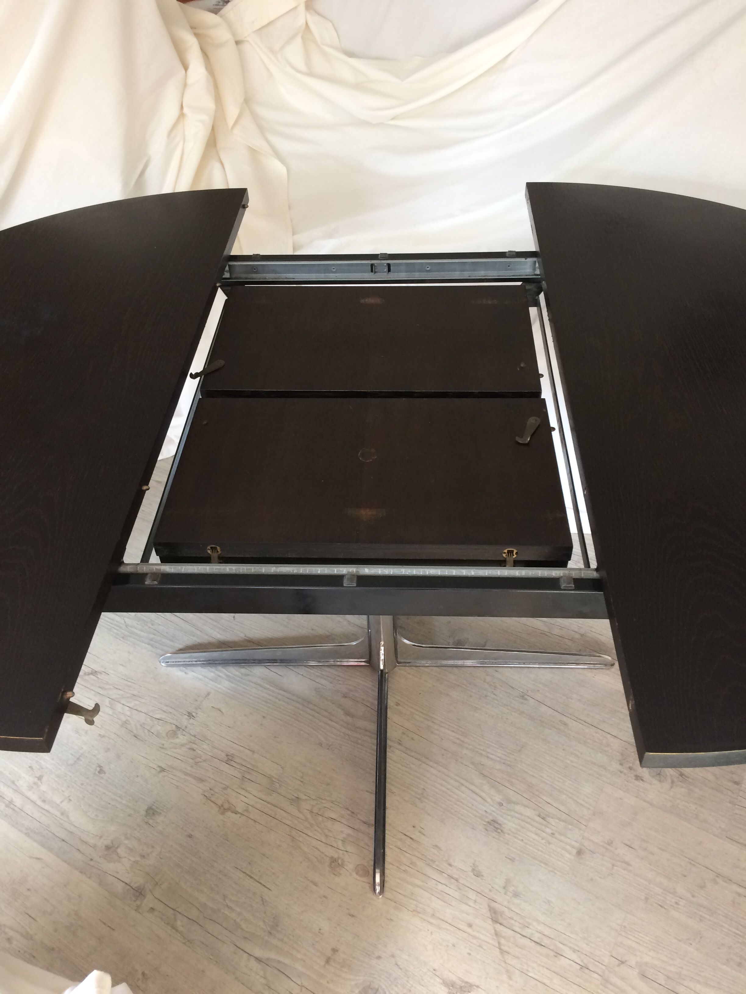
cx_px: 373
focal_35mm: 29
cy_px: 497
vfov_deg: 61.7
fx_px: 833
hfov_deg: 48.2
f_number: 2.2
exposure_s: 1/33
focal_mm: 4.15
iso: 125
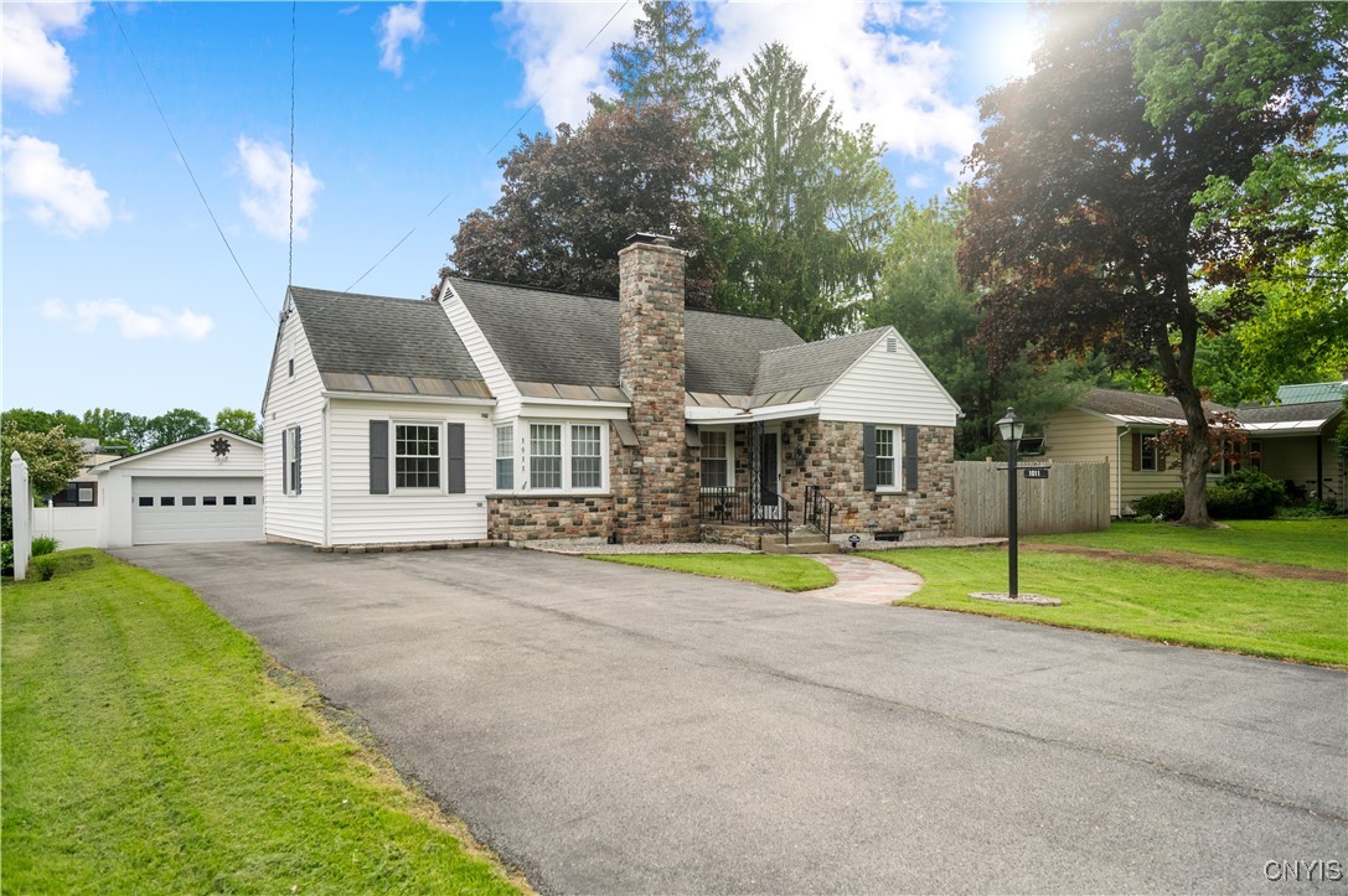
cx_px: 674
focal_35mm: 23
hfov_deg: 76.1
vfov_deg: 55.0
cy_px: 448
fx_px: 861
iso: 1250
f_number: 4
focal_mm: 23
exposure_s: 1/8000
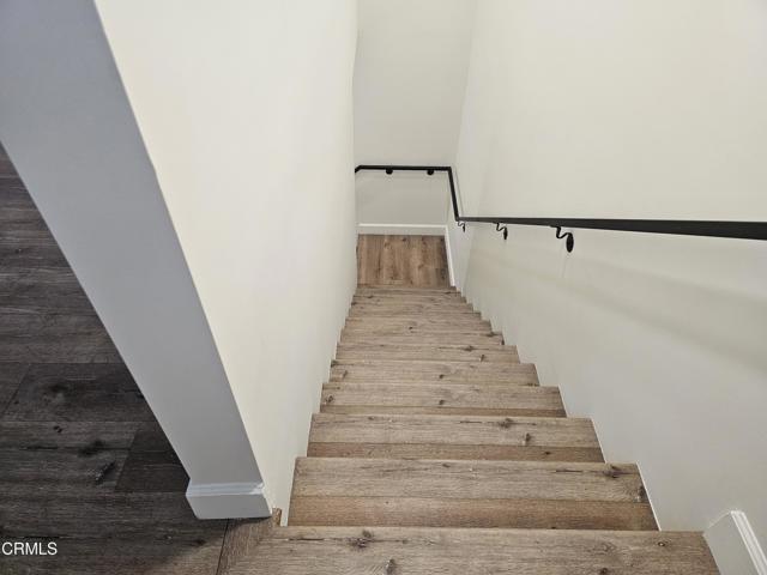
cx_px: 384
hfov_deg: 73.9
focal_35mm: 23
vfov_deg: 58.9
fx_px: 510
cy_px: 288
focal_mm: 6.3
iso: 320
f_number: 1.7
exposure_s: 1/120
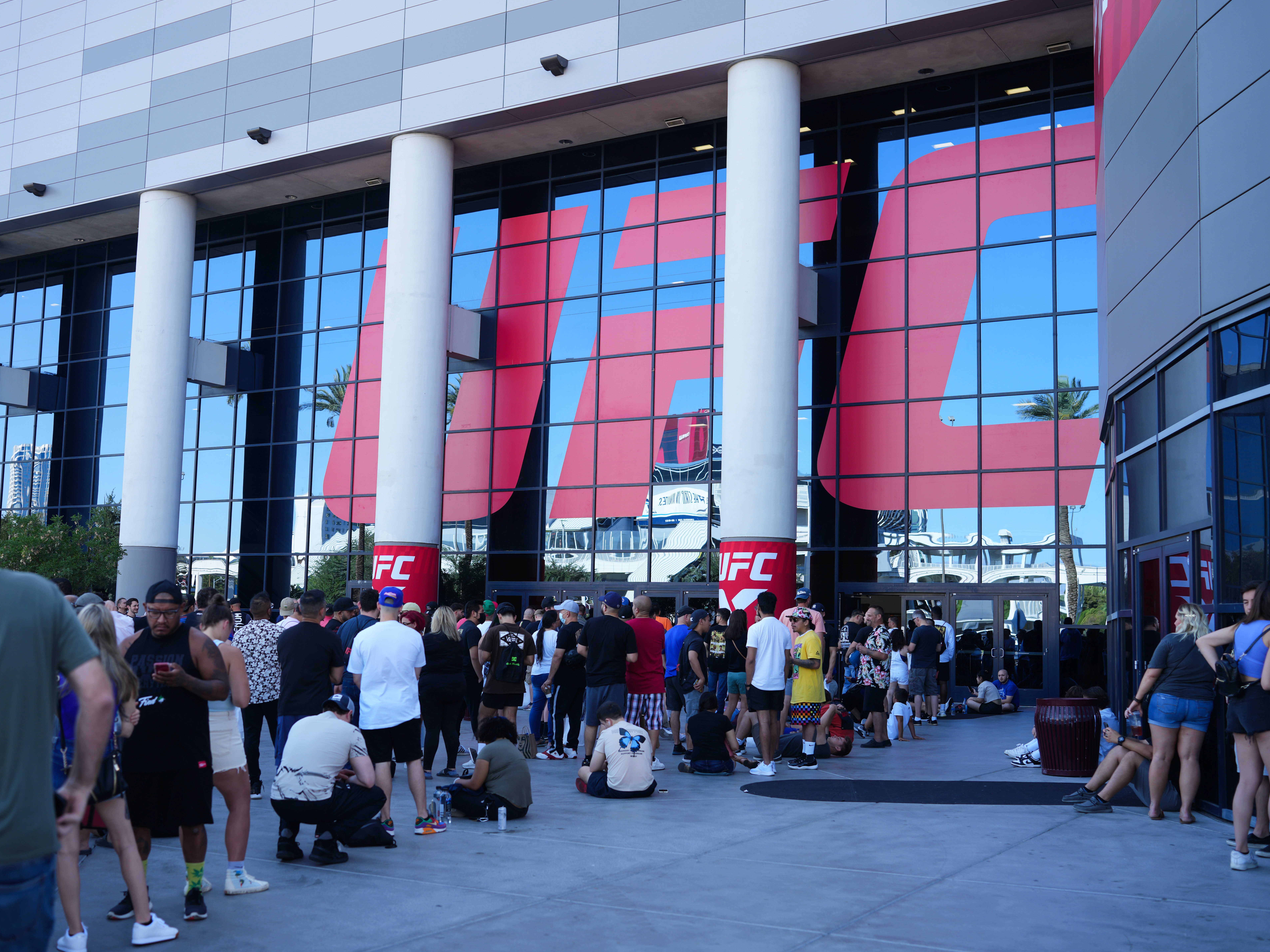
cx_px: 588
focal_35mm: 38
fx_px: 1394
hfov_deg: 48.9
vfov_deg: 37.7
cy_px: 474
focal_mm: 35
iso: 100
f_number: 2.8
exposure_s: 1/250
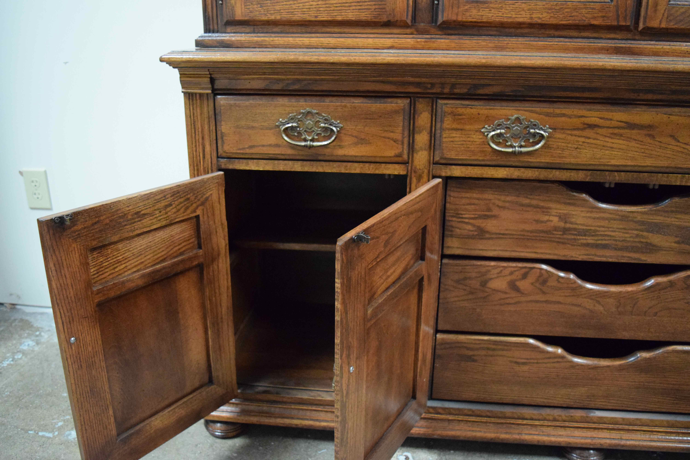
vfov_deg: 41.7
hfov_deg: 59.5
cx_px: 345
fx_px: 604
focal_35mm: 32
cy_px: 230
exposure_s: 1/60
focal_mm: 21
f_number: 3.8
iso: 6400
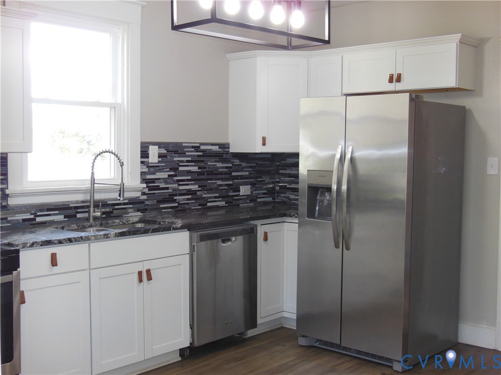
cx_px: 250
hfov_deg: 42.1
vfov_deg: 32.2
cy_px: 188
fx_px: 651
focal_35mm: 45
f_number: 4.4
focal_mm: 8
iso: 320
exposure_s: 1/30
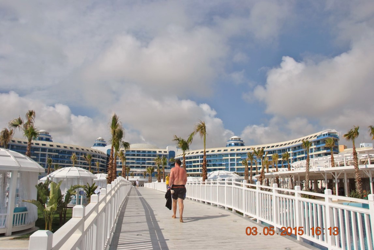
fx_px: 281
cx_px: 187
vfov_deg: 48.1
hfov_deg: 67.3
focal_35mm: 27
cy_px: 125
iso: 100
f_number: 9
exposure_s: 1/400
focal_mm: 18
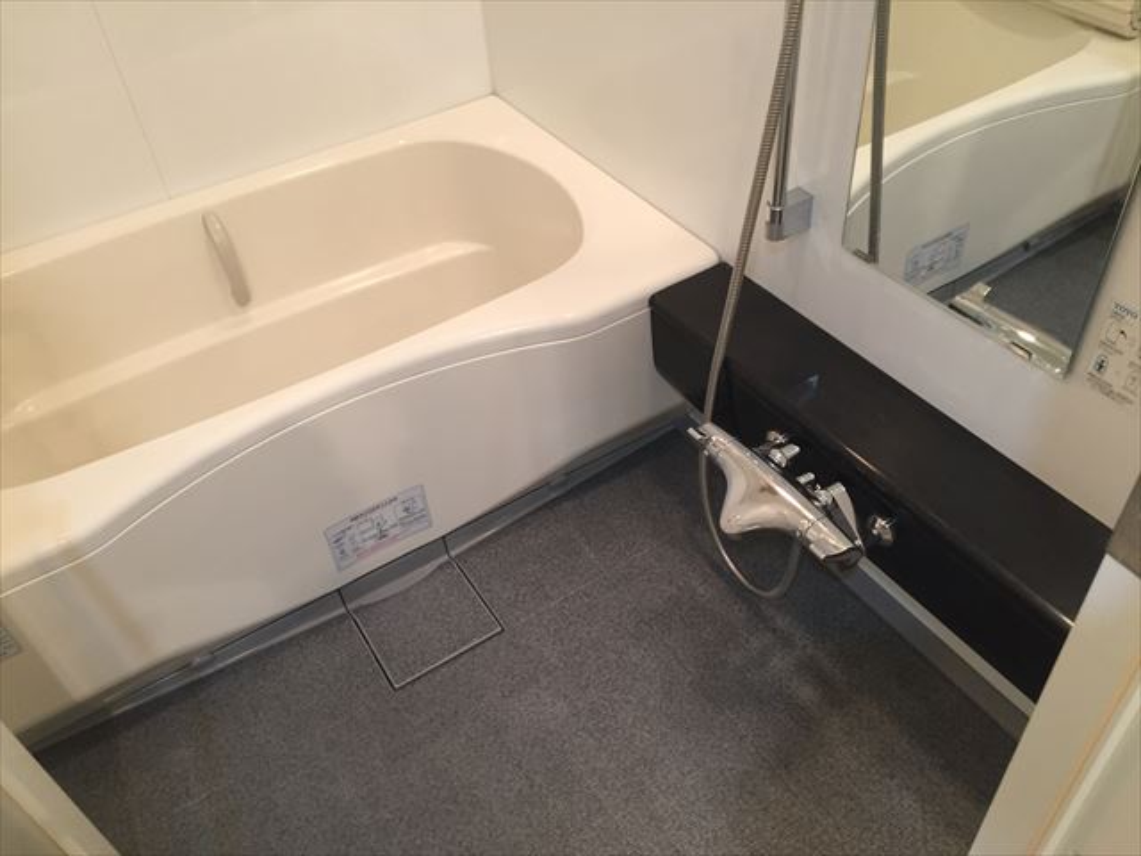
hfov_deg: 61.7
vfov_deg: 48.2
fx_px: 956
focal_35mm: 29
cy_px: 428
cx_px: 570
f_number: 2.2
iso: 160
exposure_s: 1/33
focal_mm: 4.15
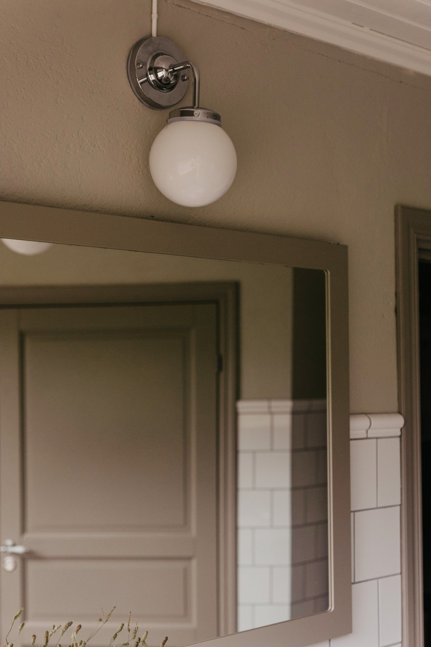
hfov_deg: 27.0
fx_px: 898
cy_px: 324
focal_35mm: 50
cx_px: 216
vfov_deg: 39.6
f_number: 2
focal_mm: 50
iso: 2000
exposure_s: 1/125
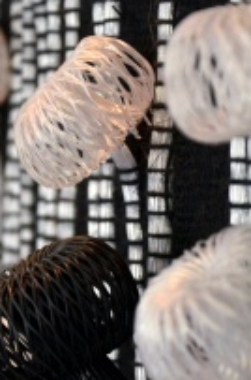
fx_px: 3085
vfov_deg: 7.0
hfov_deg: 4.7
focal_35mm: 293
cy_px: 298
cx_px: 183
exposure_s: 1/60
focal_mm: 66
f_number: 5.3
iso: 1600
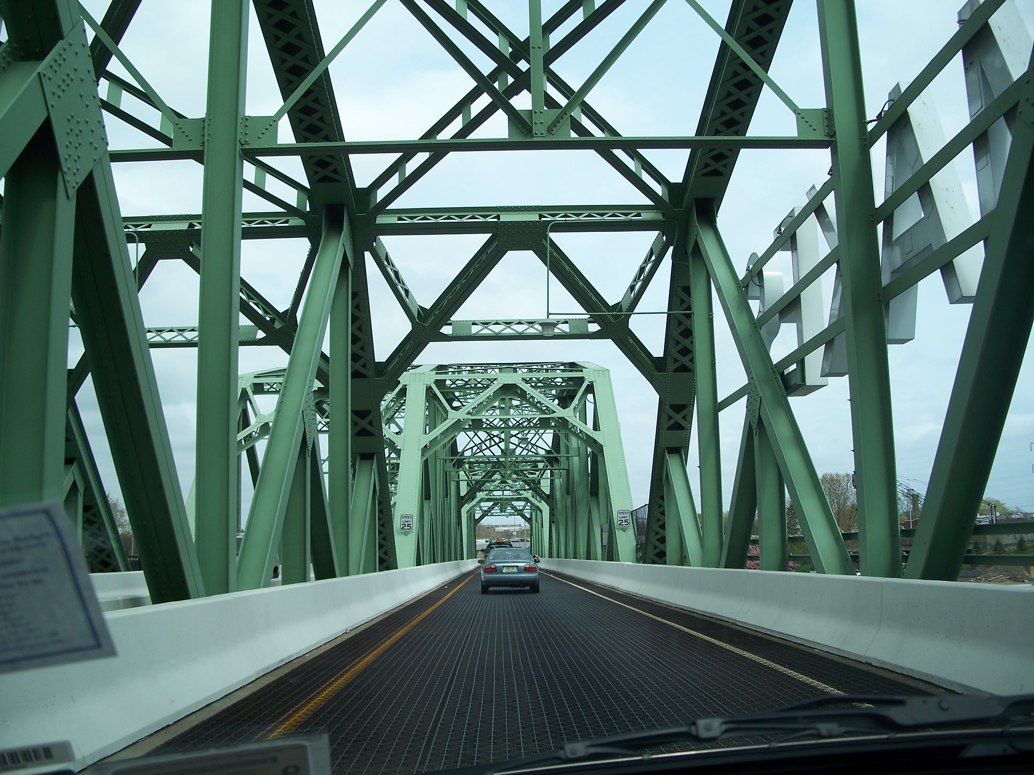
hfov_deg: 50.1
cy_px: 388
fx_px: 1105
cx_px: 517
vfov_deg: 38.7
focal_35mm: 37
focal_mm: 7.8
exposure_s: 1/640
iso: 64
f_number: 2.8
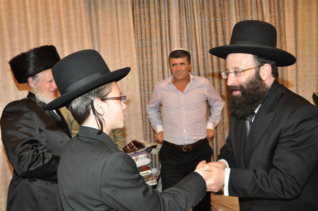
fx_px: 318
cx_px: 159
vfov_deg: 36.8
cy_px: 106
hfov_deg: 53.2
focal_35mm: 36
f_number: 4
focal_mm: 24
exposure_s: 1/60
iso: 800
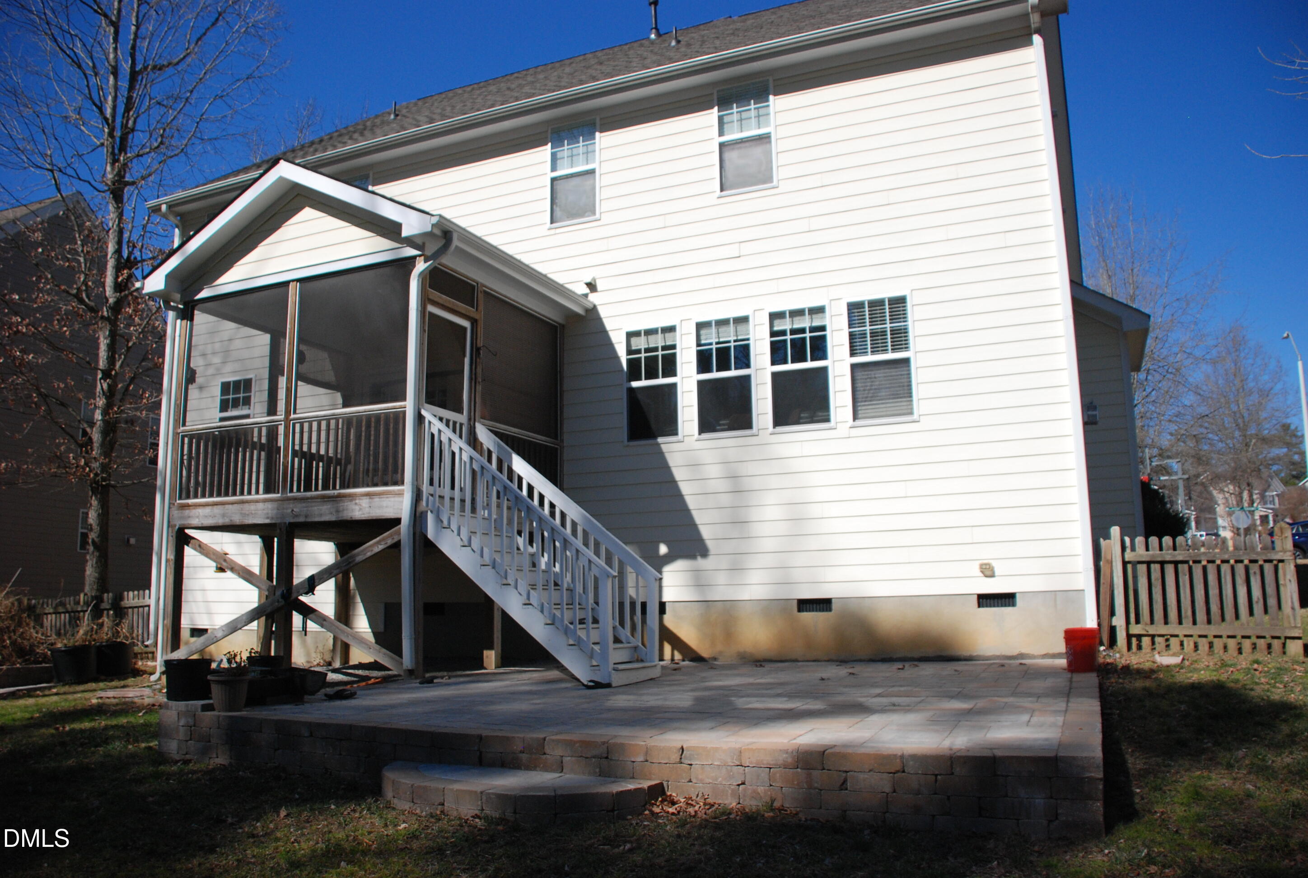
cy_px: 439
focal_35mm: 27
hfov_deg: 67.3
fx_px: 983
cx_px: 654
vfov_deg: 48.1
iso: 400
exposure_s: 1/4000
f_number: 3.5
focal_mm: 18
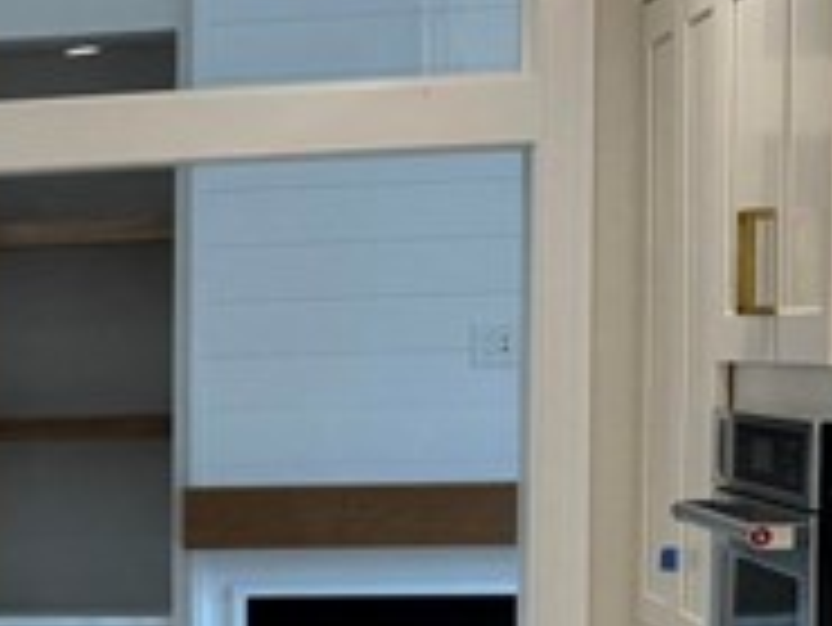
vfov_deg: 11.0
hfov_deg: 13.1
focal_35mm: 133
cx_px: -774
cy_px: 676
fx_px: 3199
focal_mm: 6.76
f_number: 1.78
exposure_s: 1/120
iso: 80
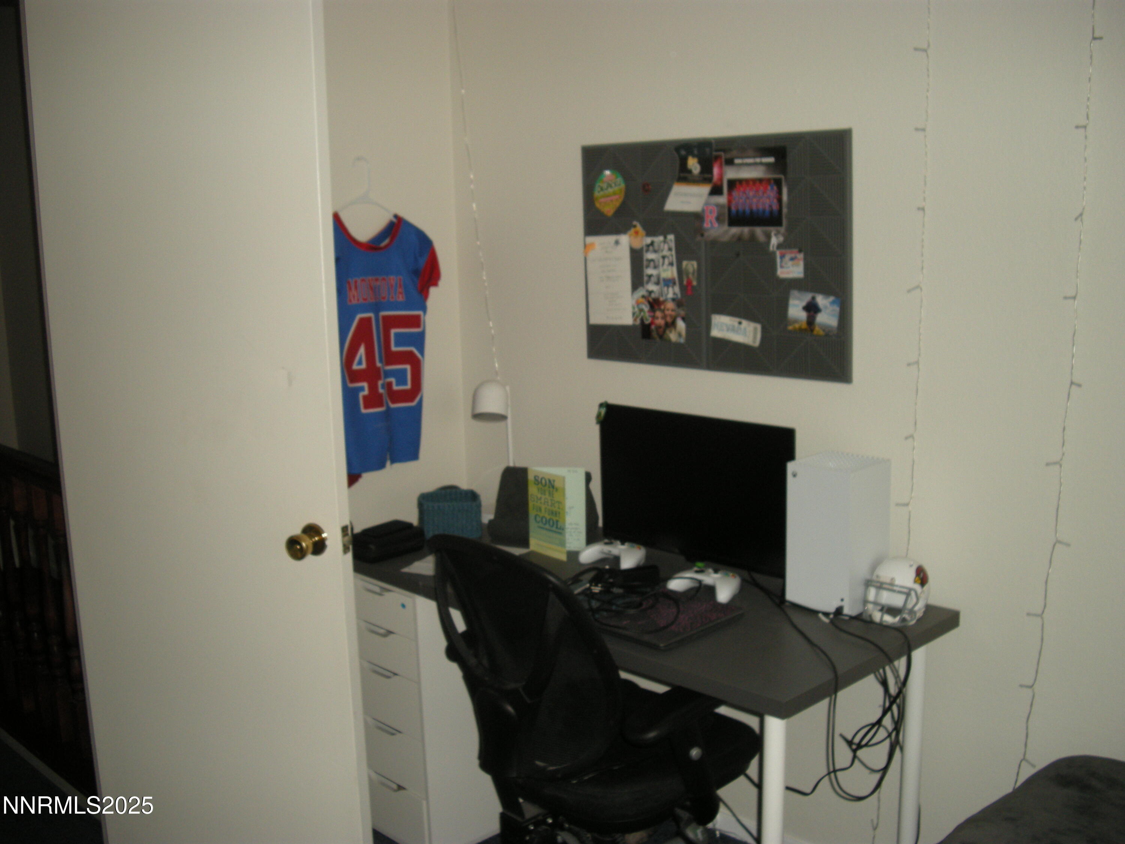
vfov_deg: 38.7
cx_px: 562
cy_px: 422
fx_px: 1202
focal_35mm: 37
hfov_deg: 50.1
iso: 133
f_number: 2.8
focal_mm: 7.9
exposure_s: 1/60
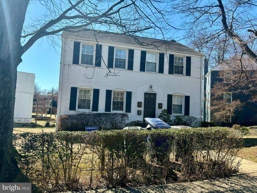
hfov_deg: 67.3
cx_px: 128
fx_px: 193
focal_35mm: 26
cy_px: 96
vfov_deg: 53.1
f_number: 1.6
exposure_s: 1/1642
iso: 50
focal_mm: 5.96
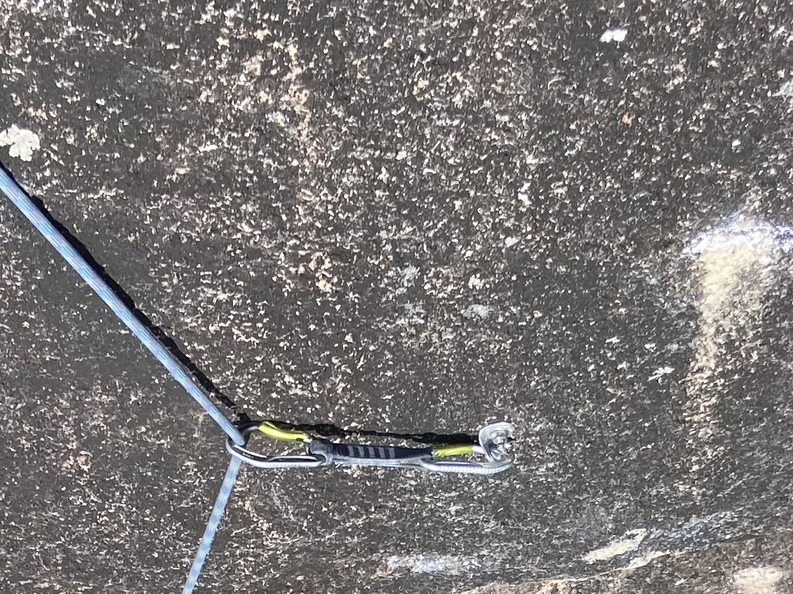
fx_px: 1970
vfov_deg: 16.2
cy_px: 778
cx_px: 224
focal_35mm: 86
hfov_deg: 22.6
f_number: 1.8
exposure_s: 1/1063
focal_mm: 4.25
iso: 32
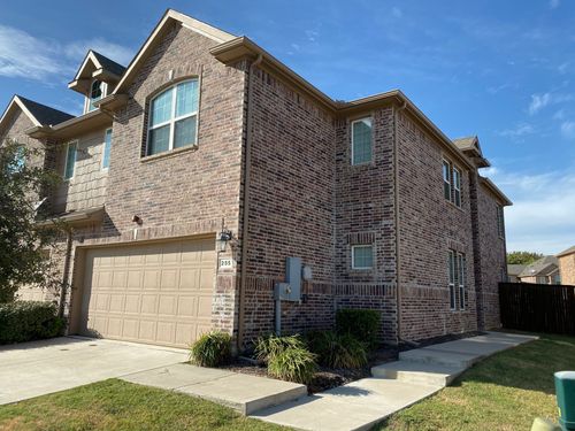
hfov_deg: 67.3
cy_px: 216
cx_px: 288
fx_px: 432
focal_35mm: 26
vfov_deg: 53.1
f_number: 1.8
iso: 32
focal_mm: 4.25
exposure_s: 1/2188
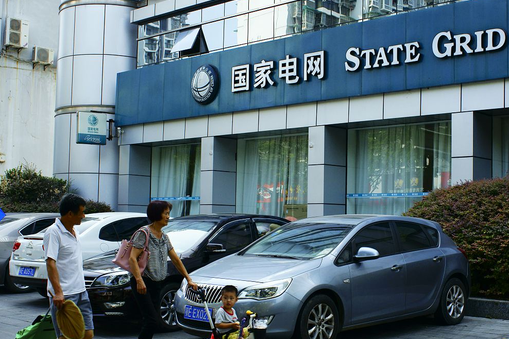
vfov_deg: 26.4
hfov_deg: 38.8
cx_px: 300
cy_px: 193
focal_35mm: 51
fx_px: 721
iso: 200
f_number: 8
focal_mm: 28
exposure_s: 1/200
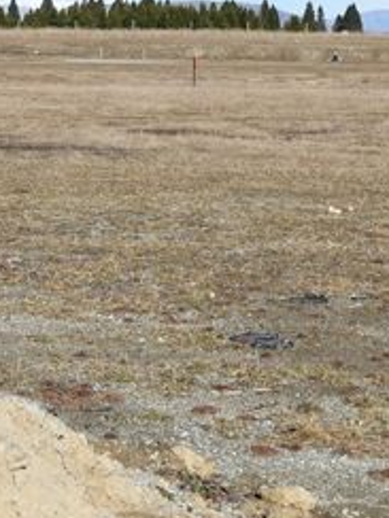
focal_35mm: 109
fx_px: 1633
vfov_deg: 17.8
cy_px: 79
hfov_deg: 13.0
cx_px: -147
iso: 200
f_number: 10
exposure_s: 1/400
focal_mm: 24
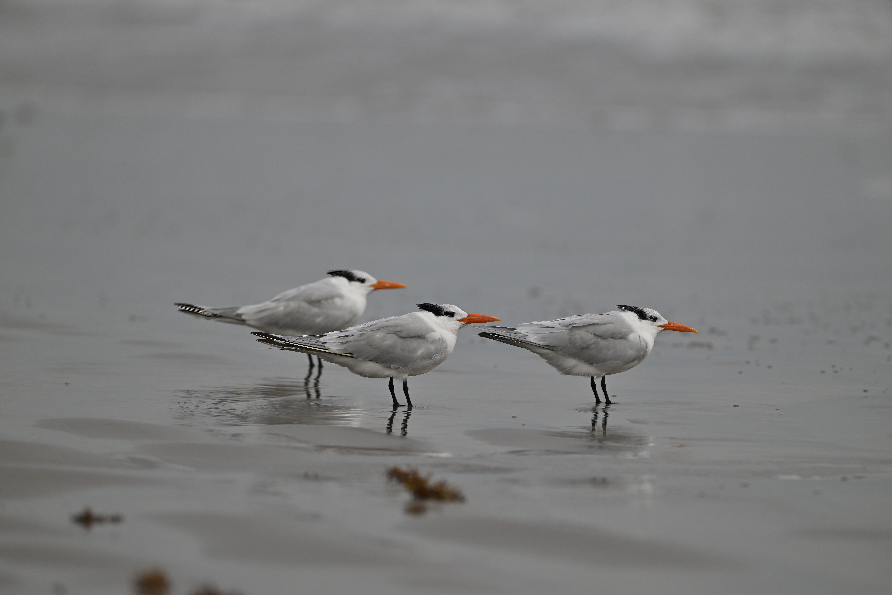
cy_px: 298
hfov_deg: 3.4
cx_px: 446
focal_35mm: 600
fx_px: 14866
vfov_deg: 2.3
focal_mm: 600
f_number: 6.3
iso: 100
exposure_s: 1/1000
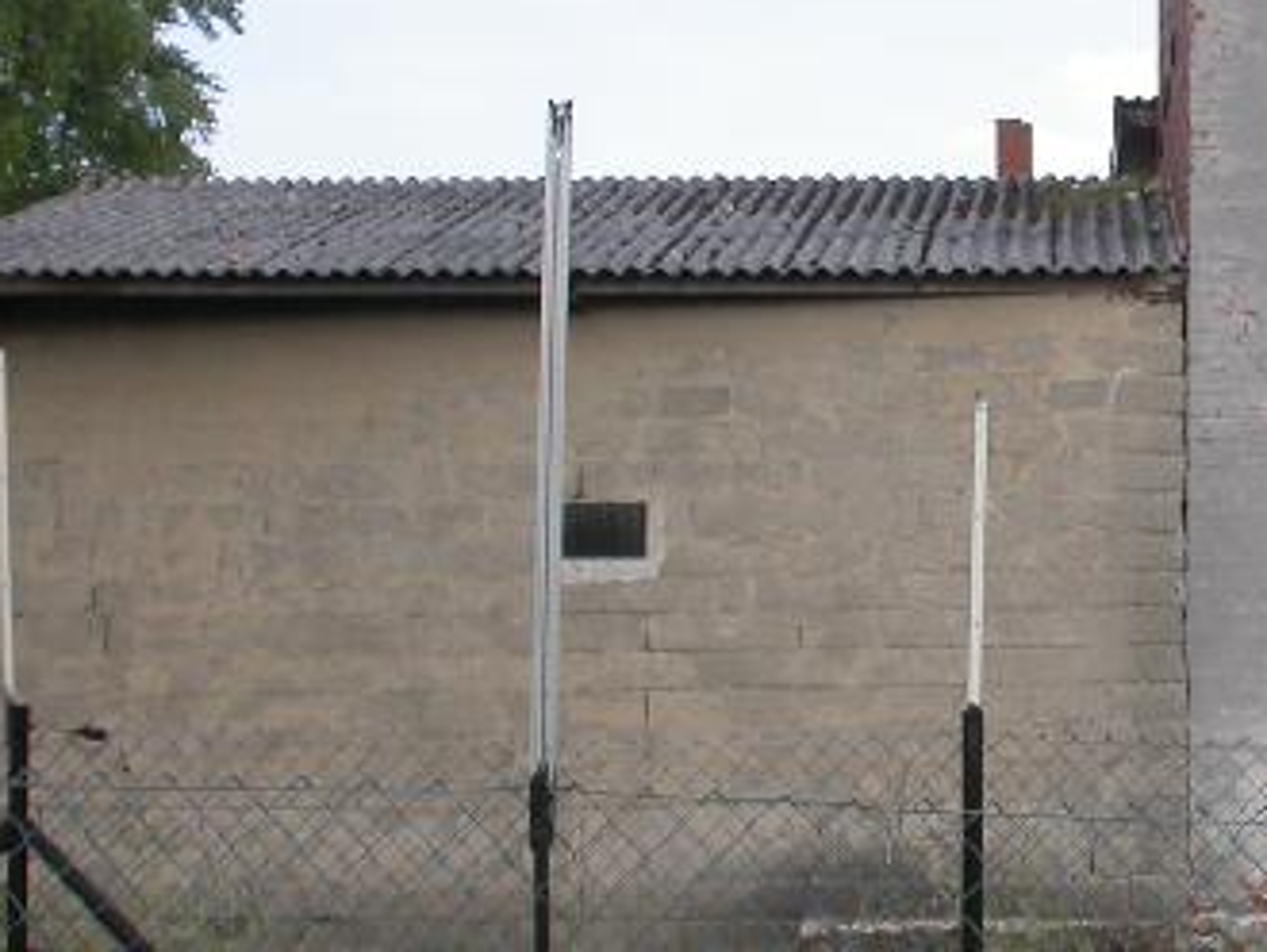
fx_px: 3370
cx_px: 1252
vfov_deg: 16.1
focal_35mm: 92
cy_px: 326
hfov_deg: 20.6
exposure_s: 1/344
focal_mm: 7.85
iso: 100
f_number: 5.3
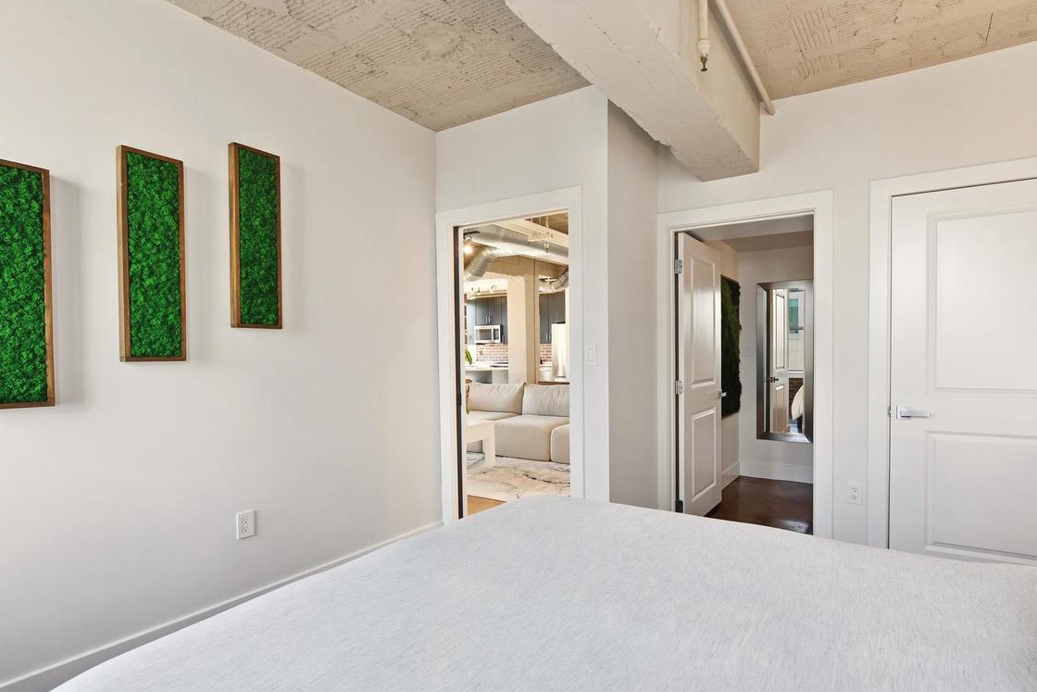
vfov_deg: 67.4
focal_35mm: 18
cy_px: 363
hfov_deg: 89.5
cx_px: 583
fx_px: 519
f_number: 9
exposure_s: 1/100
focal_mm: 14
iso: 250
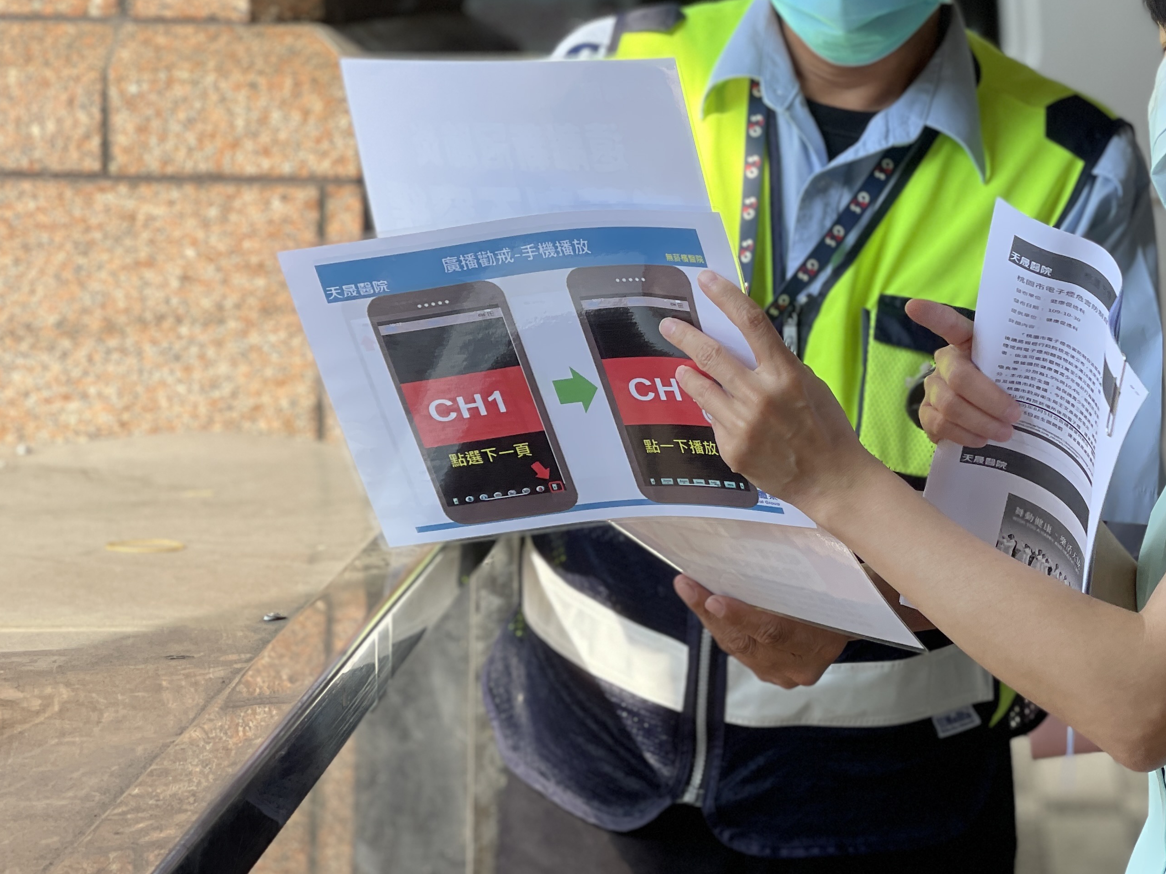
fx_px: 3402
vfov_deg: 14.6
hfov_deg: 19.3
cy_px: 228
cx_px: 911
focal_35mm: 101
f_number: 2.2
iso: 20
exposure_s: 1/240
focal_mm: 7.5
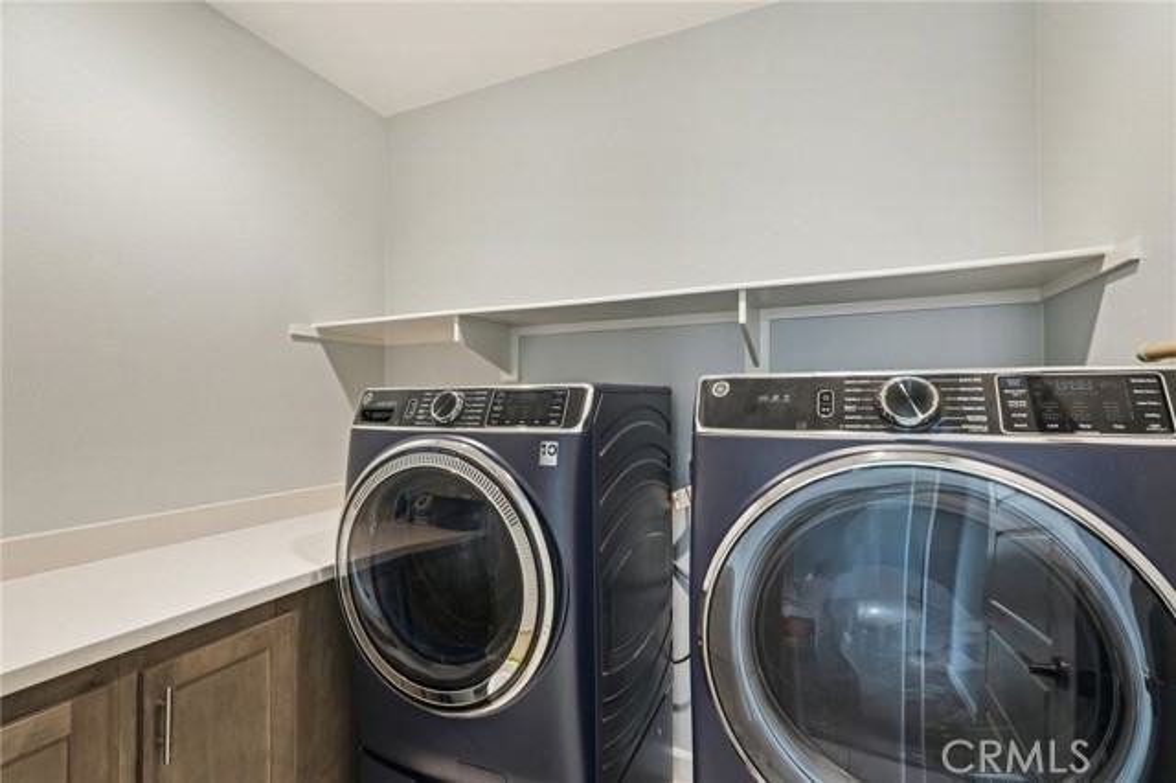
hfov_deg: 96.8
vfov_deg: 73.7
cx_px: 588
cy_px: 392
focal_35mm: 16
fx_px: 522
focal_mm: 16
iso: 400
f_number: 8
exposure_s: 1/6
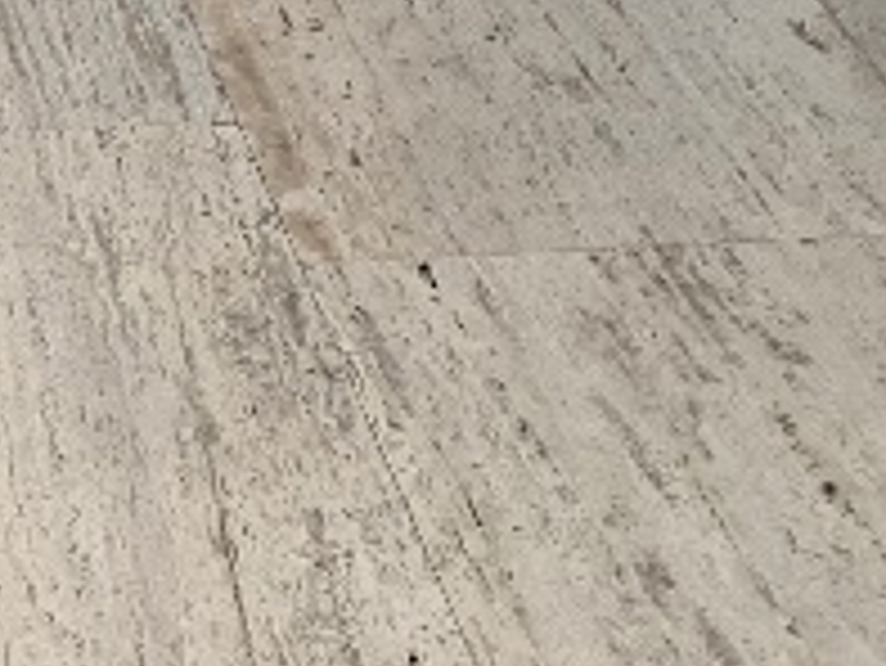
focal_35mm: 141
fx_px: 3611
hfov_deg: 13.1
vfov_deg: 9.2
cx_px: -508
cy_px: -1058
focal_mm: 4.25
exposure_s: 1/121
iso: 100
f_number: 1.8
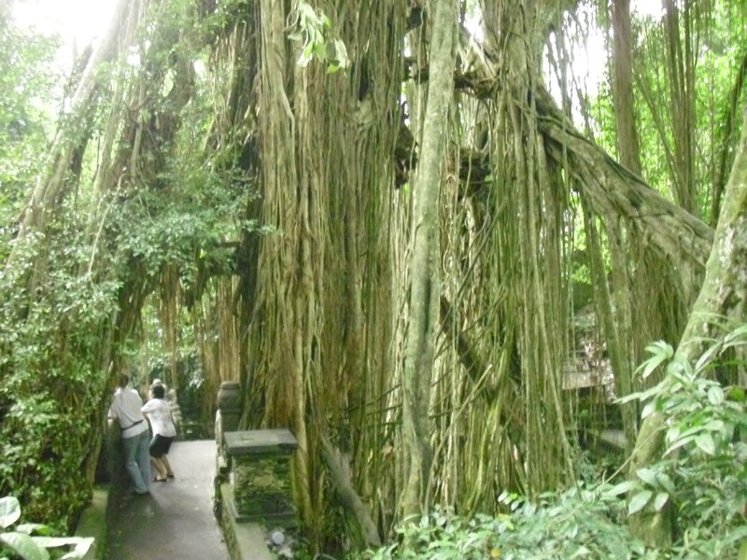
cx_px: 374
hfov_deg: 49.0
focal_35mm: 38
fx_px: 820
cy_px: 280
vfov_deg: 37.7
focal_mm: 6.2
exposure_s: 1/15
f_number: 2.8
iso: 800
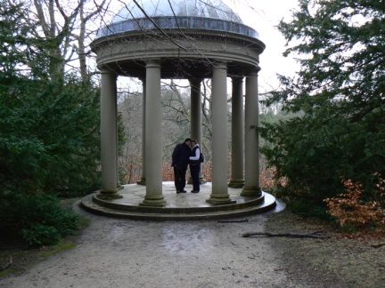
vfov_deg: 39.7
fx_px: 400
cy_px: 144
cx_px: 192
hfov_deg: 51.4
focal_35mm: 36
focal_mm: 6
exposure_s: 1/50
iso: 80
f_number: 3.2
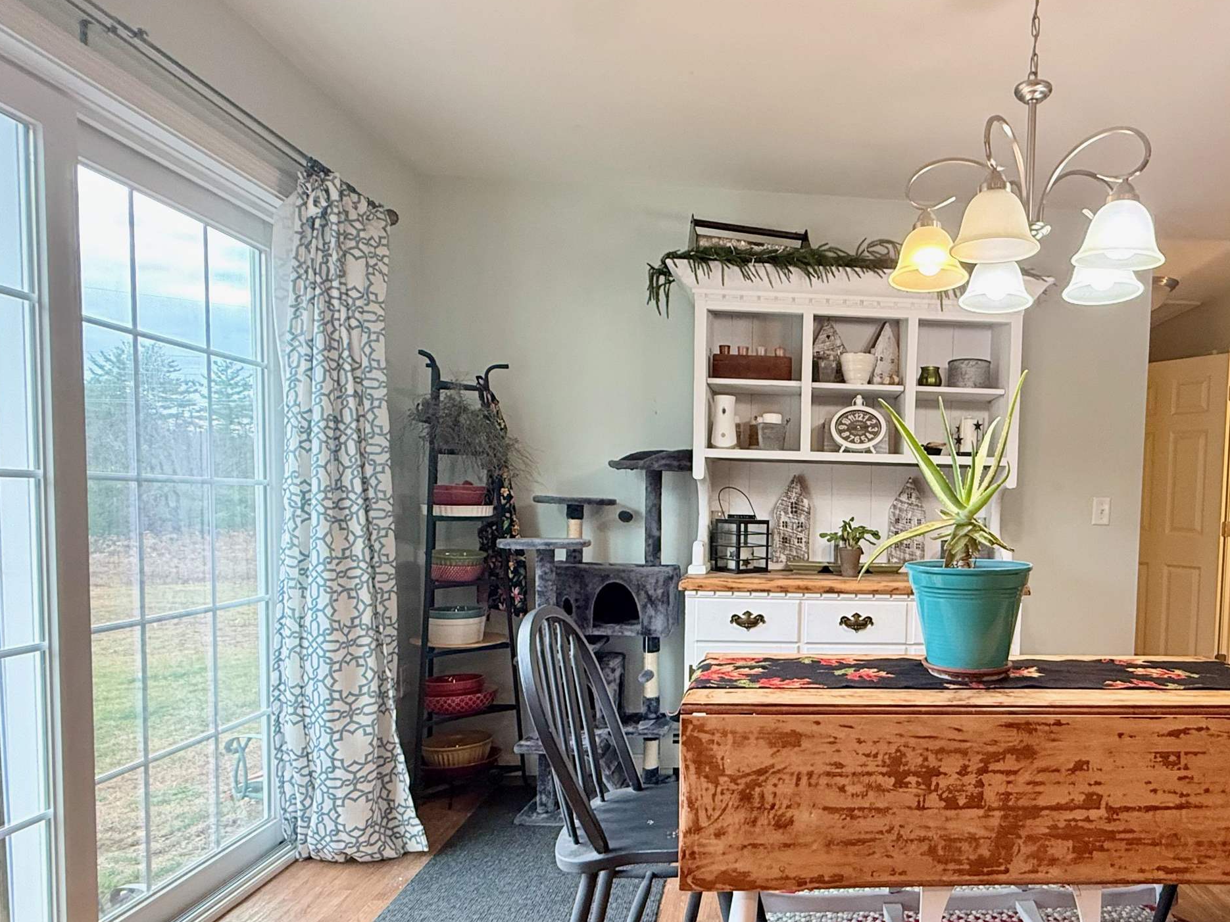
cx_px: 856
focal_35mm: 23
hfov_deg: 70.9
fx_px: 817
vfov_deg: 58.4
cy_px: 549
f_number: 2.2
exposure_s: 1/60
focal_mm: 2.22
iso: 250
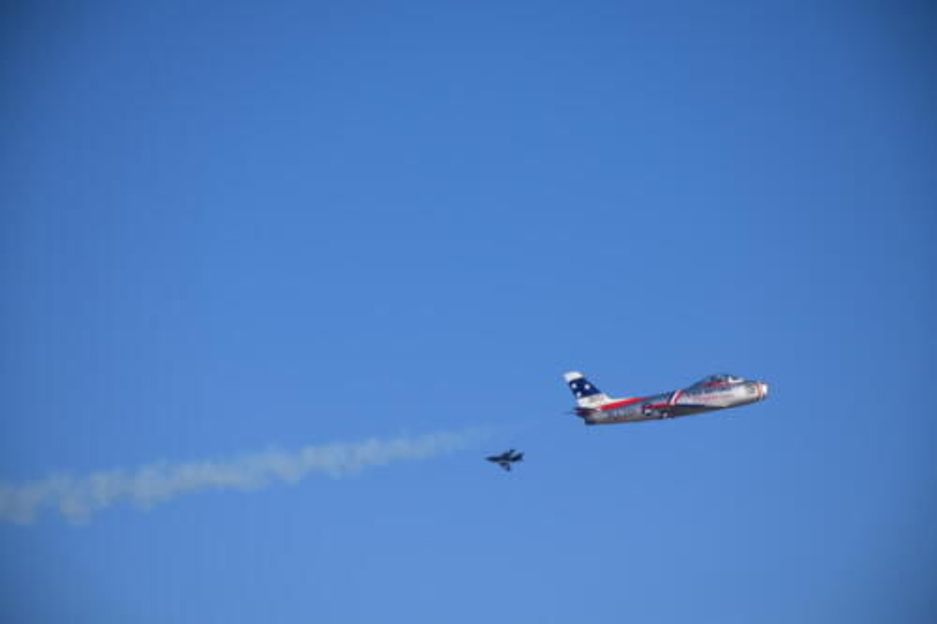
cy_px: 312
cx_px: 468
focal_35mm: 210
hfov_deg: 9.8
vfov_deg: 6.5
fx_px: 5464
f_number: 8
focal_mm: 140
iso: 400
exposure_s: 1/2000
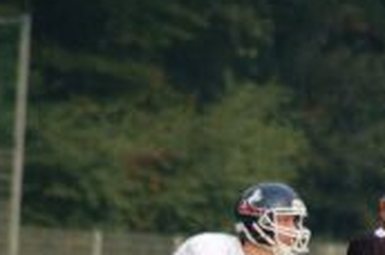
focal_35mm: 771
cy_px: 322
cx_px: 299
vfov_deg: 1.8
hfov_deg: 2.7
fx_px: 8233
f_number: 5
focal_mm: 195
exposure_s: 1/800
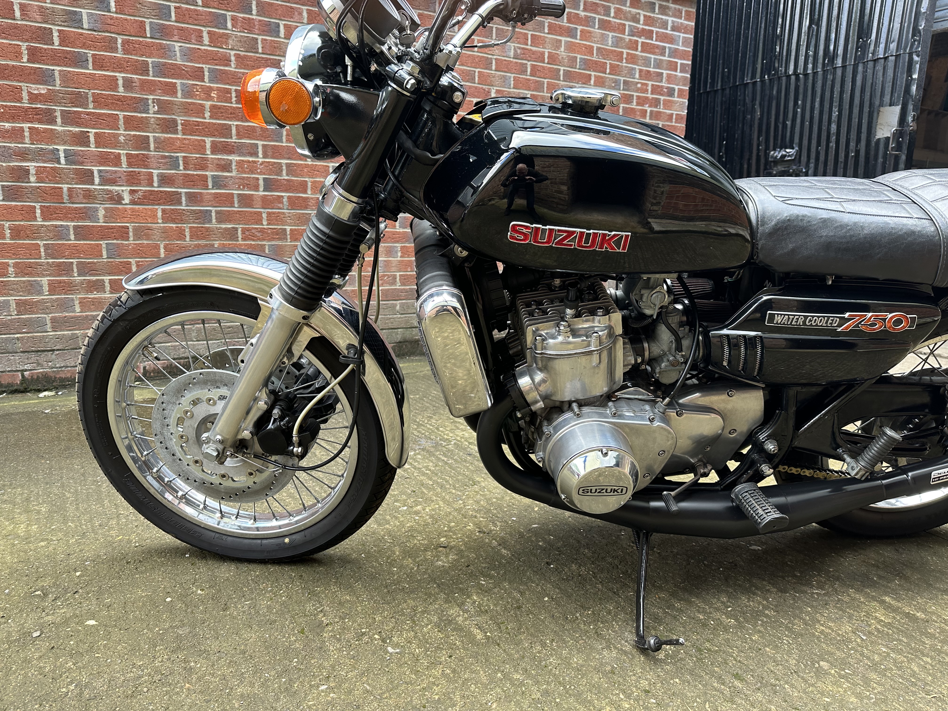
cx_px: 474
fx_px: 657
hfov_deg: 71.6
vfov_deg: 56.8
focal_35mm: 24
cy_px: 356
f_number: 1.78
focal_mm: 6.86
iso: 100
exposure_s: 1/121
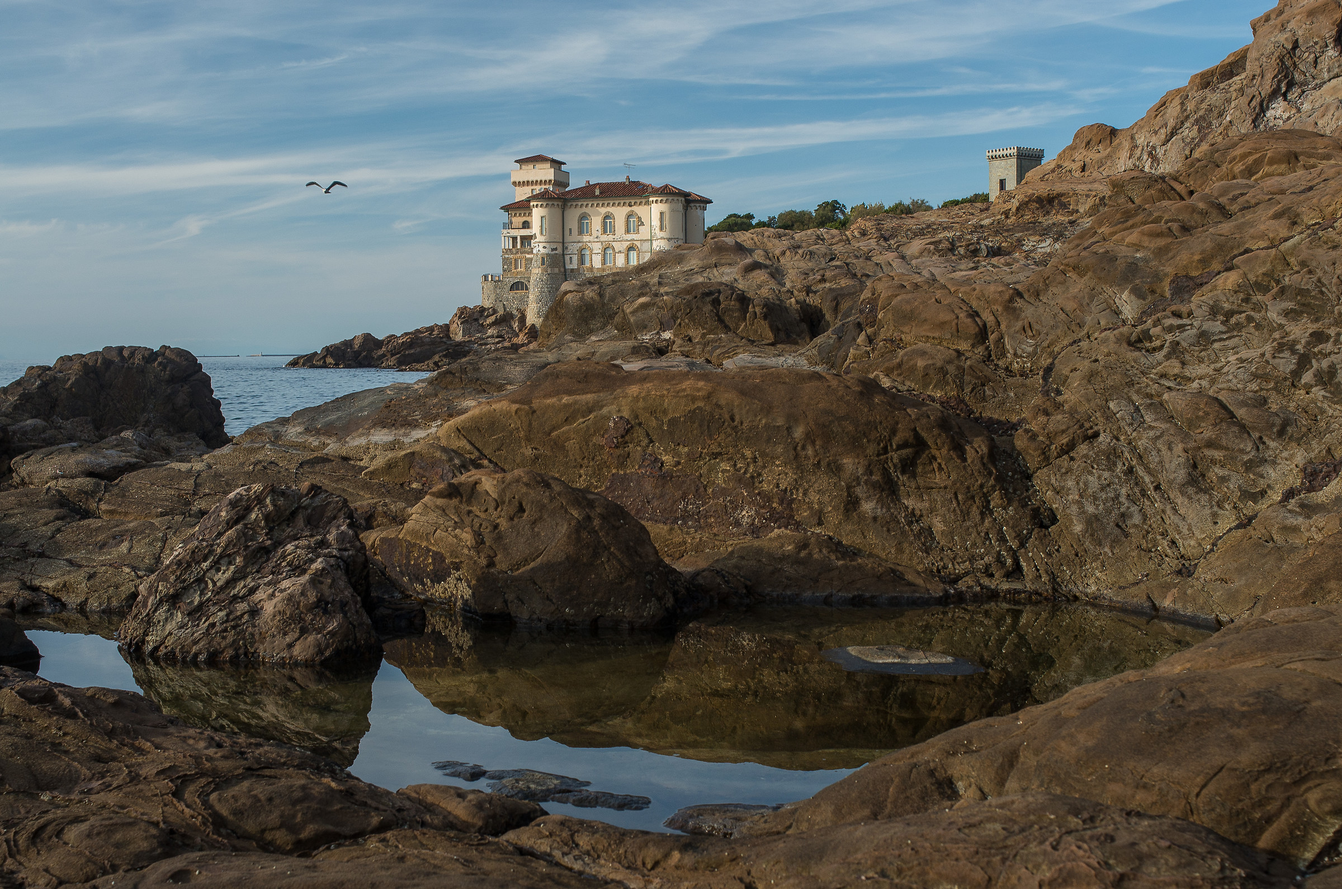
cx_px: 671
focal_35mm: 42
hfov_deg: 46.5
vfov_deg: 31.7
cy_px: 444
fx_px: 1562
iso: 200
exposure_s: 1/100
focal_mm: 28
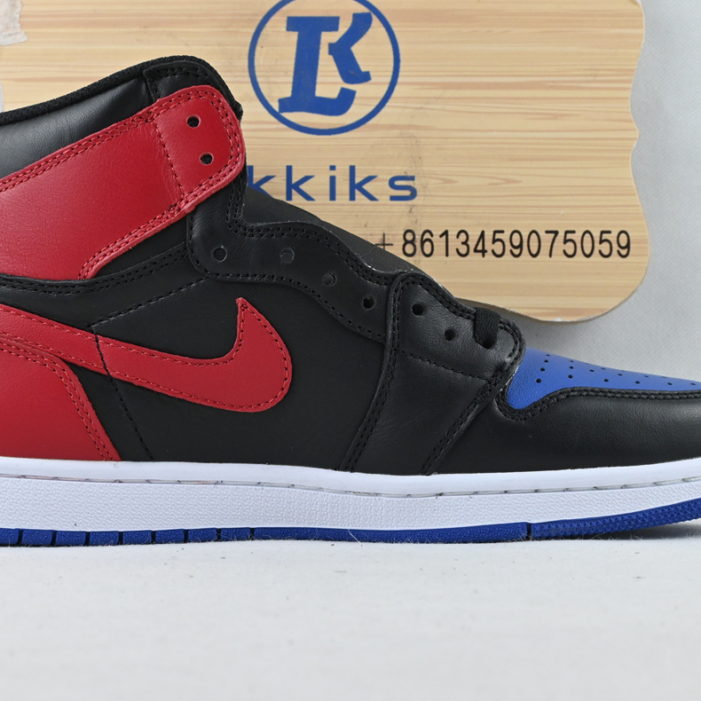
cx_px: 307
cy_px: 351
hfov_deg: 27.3
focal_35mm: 63
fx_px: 1443
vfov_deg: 27.3
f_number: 10
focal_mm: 32.5
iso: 1000
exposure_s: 1/125
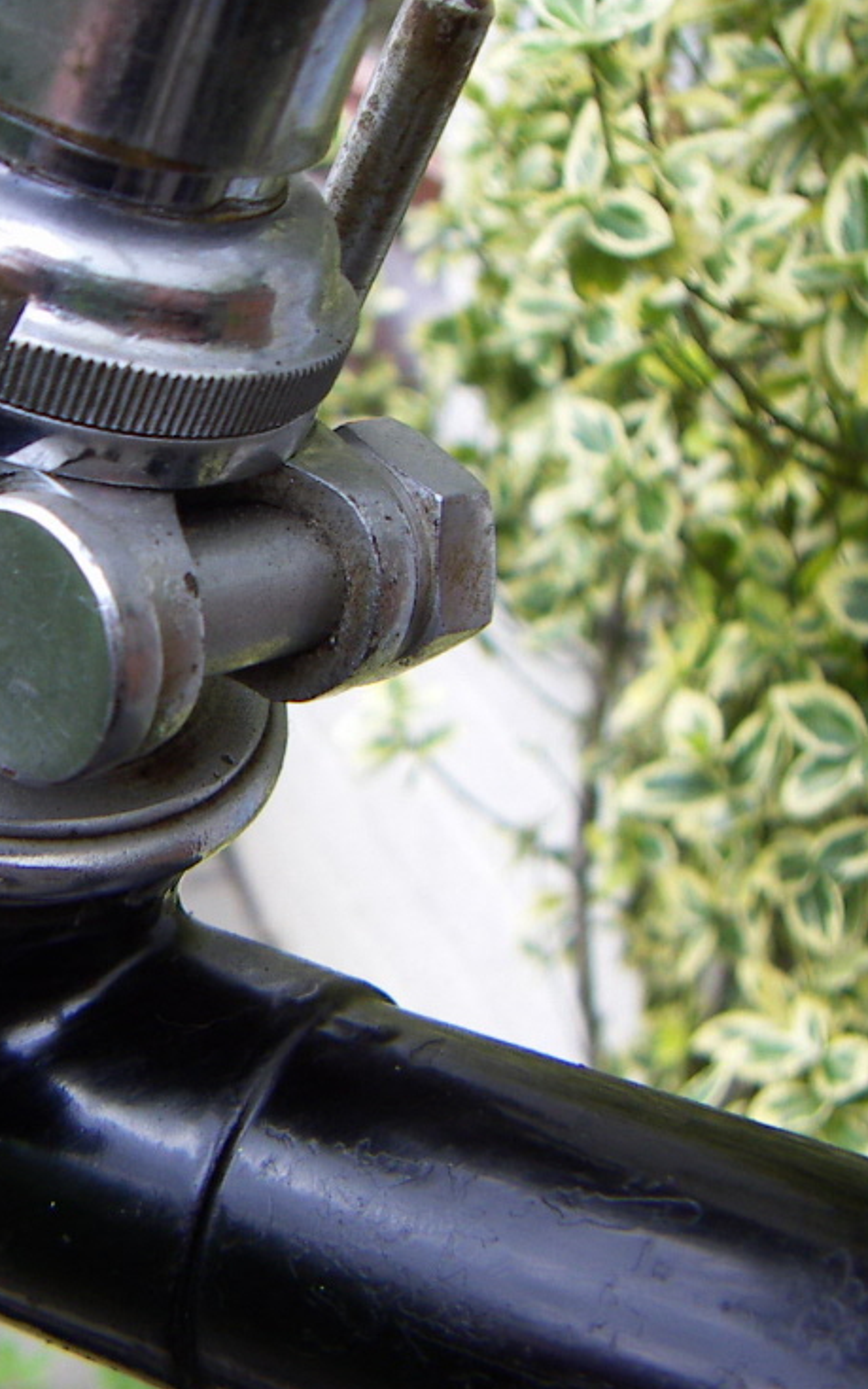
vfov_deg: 38.9
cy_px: 700
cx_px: -6
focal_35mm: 52
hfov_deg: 23.8
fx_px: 1967
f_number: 2.8
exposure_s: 1/100
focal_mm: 4.7
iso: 50
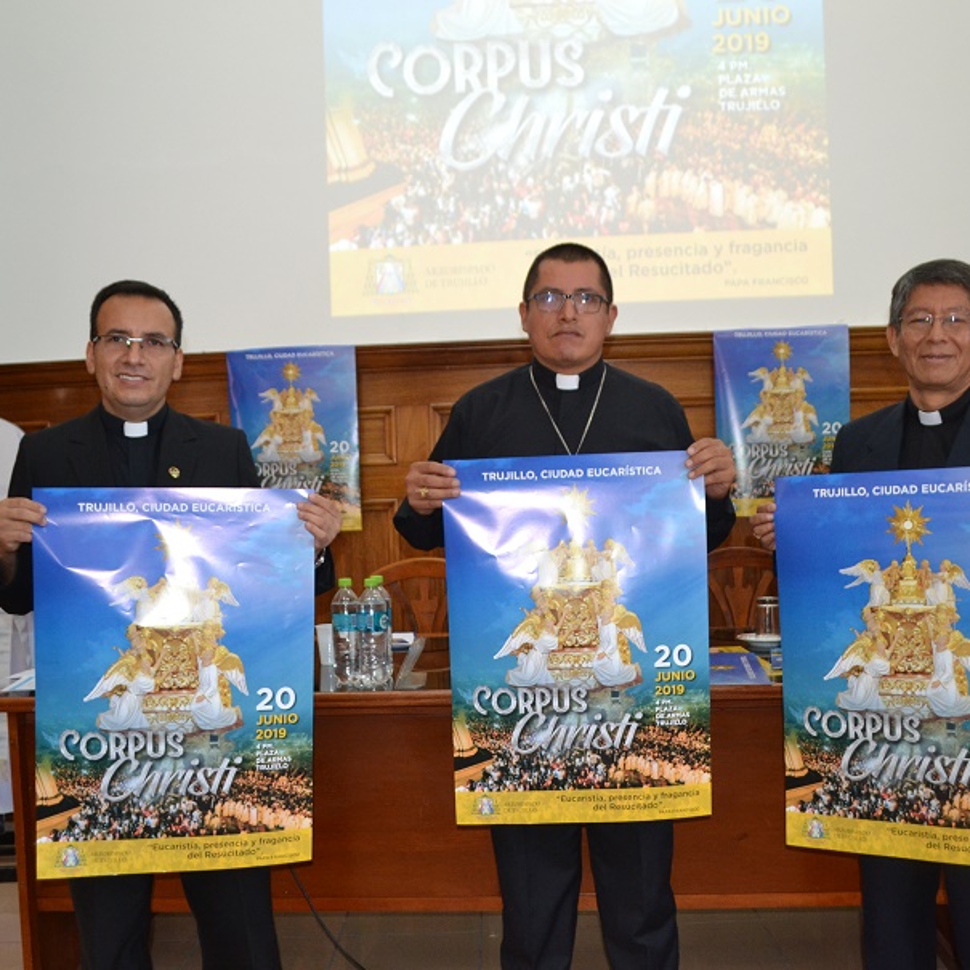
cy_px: 488
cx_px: 521
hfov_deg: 47.2
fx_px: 1110
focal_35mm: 35
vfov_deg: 47.2
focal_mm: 18
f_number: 3.5
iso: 1100
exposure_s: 1/60
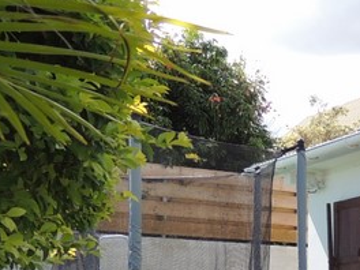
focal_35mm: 93
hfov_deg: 17.9
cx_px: 599
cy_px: 300
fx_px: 967
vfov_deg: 15.5
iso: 100
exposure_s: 1/640
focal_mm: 4.3
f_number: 3
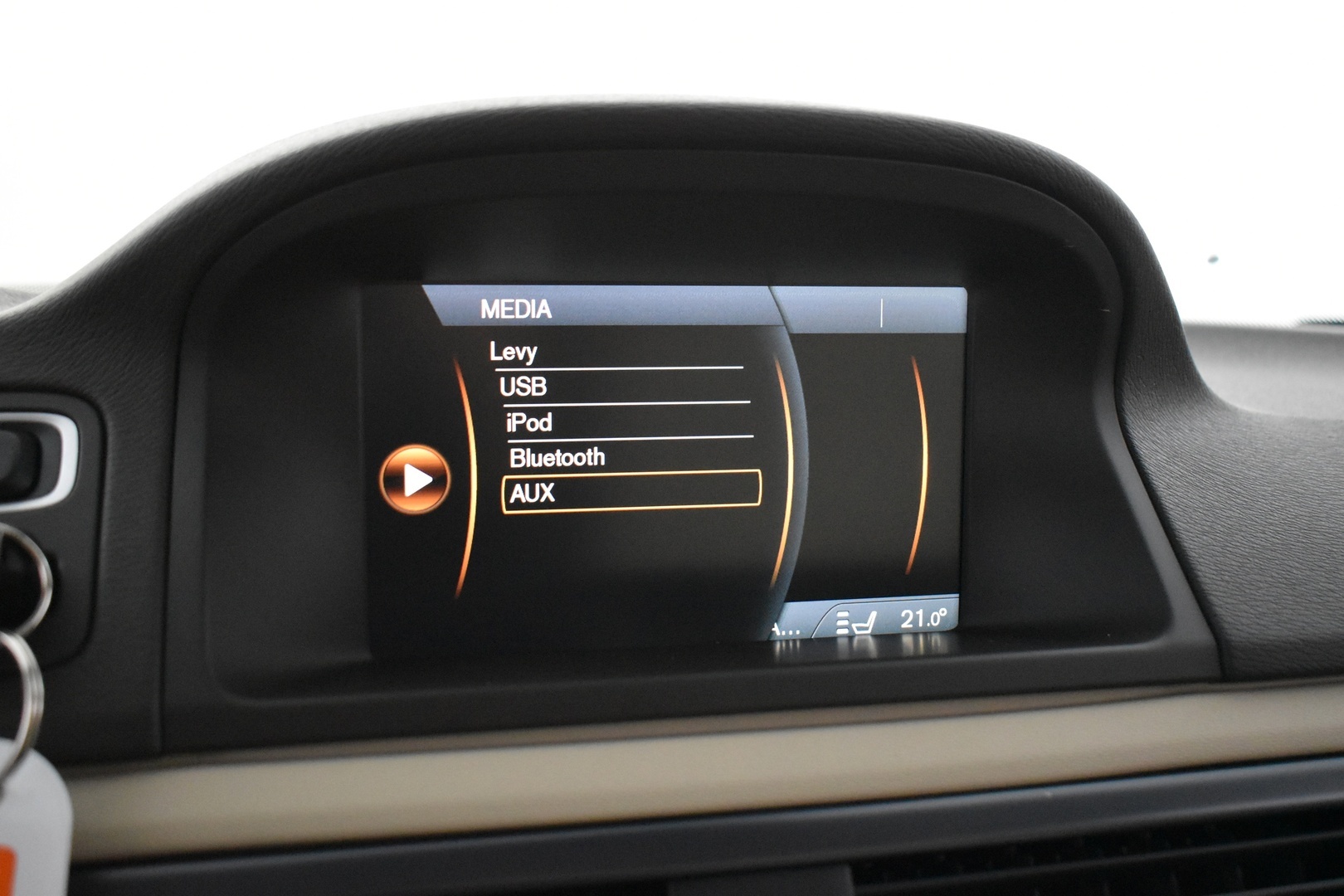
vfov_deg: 35.5
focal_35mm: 38
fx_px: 1400
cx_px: 672
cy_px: 448
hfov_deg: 51.3
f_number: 4
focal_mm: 25
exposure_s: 1/60
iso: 5600
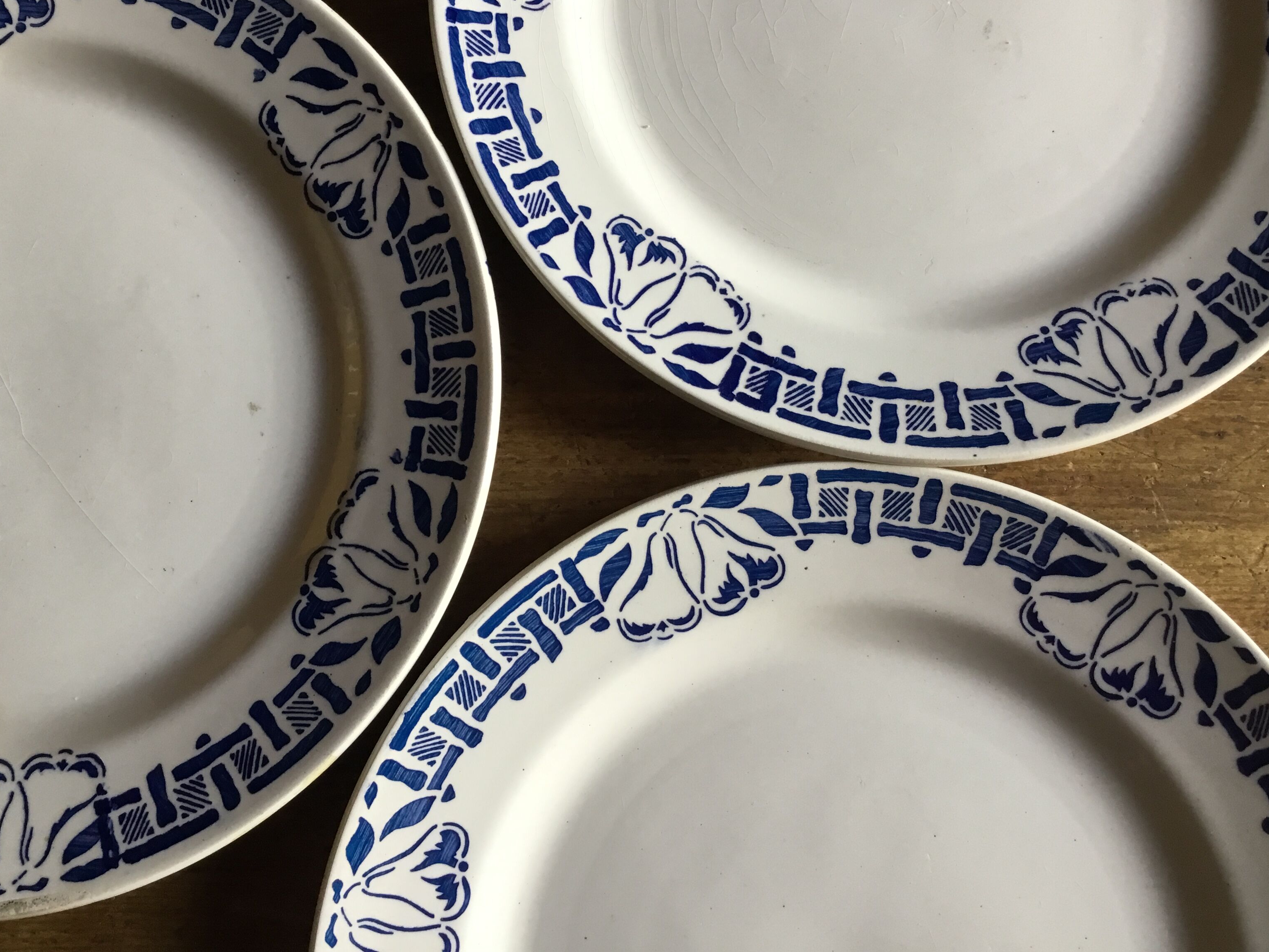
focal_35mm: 33
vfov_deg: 42.9
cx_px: 598
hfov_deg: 55.3
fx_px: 1210
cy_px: 446
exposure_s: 1/33
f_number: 2.4
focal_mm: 3.3
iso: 40
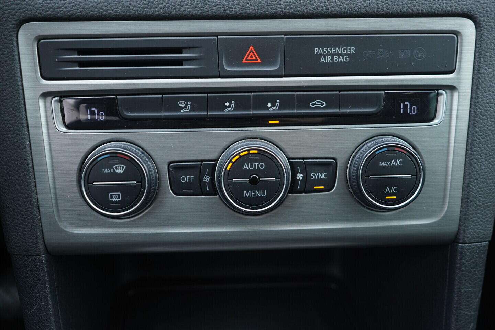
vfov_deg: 36.9
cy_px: 165
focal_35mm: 36
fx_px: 495
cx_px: 248
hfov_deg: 53.1
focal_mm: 24
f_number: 2.8
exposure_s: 1/40
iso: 400
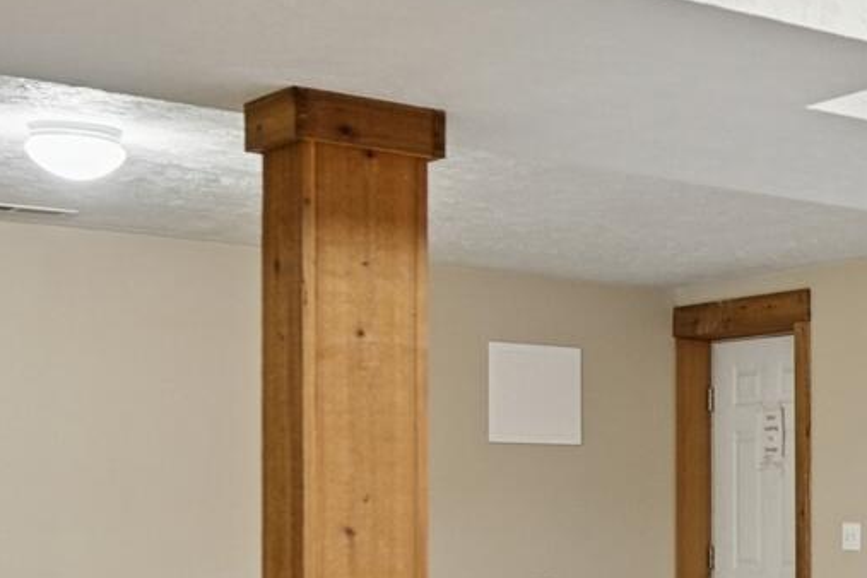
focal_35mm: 76
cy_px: 556
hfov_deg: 23.3
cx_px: 1149
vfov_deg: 17.5
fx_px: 1841
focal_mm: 15.5
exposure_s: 1/20
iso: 400
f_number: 4
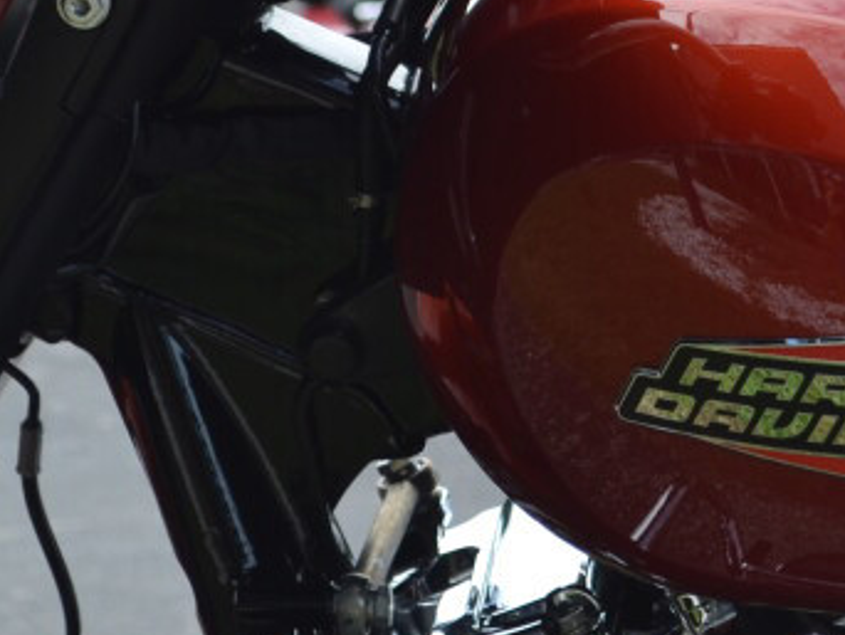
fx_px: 5562
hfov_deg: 8.7
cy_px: -237
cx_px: 650
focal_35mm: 228
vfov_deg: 6.5
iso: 100
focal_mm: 45
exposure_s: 1/160
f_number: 6.3
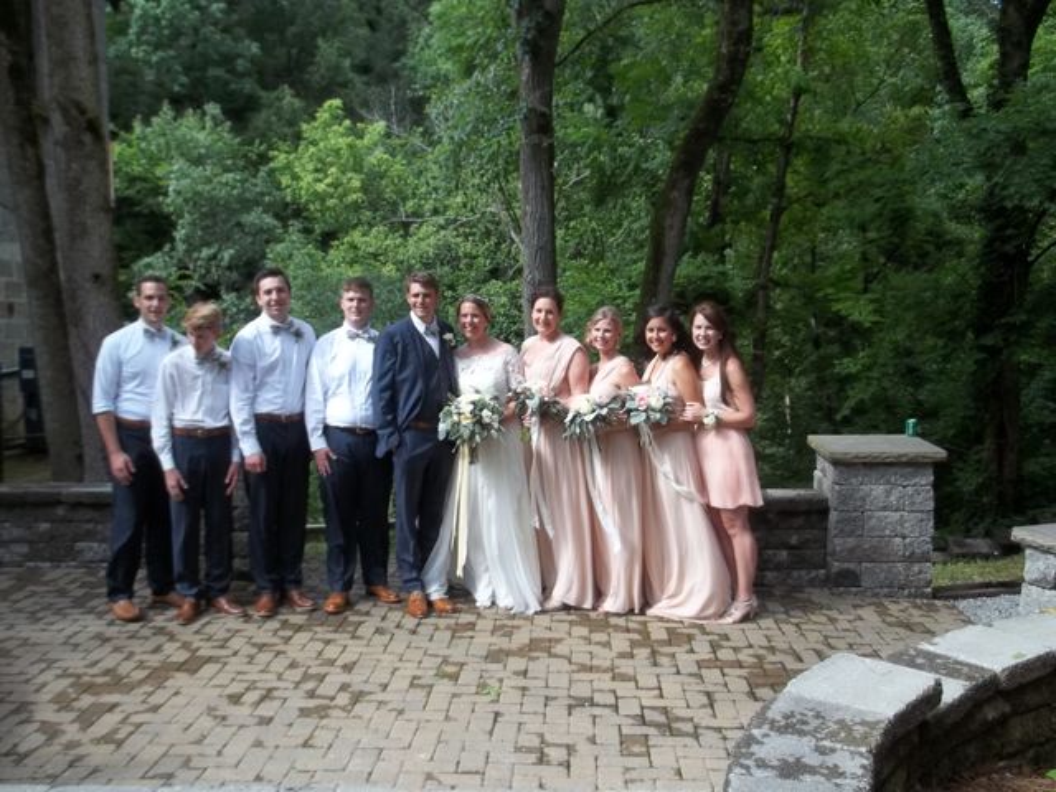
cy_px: 396
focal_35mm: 33
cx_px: 528
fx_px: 1007
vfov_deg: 42.9
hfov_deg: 55.4
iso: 64
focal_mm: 5.9
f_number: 3.3
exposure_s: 1/200
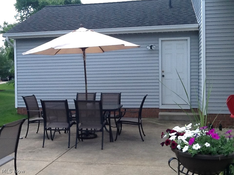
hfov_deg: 42.9
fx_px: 297
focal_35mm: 44
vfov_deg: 32.9
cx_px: 117
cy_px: 88
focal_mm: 2.03
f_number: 2.4
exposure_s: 1/622
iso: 40
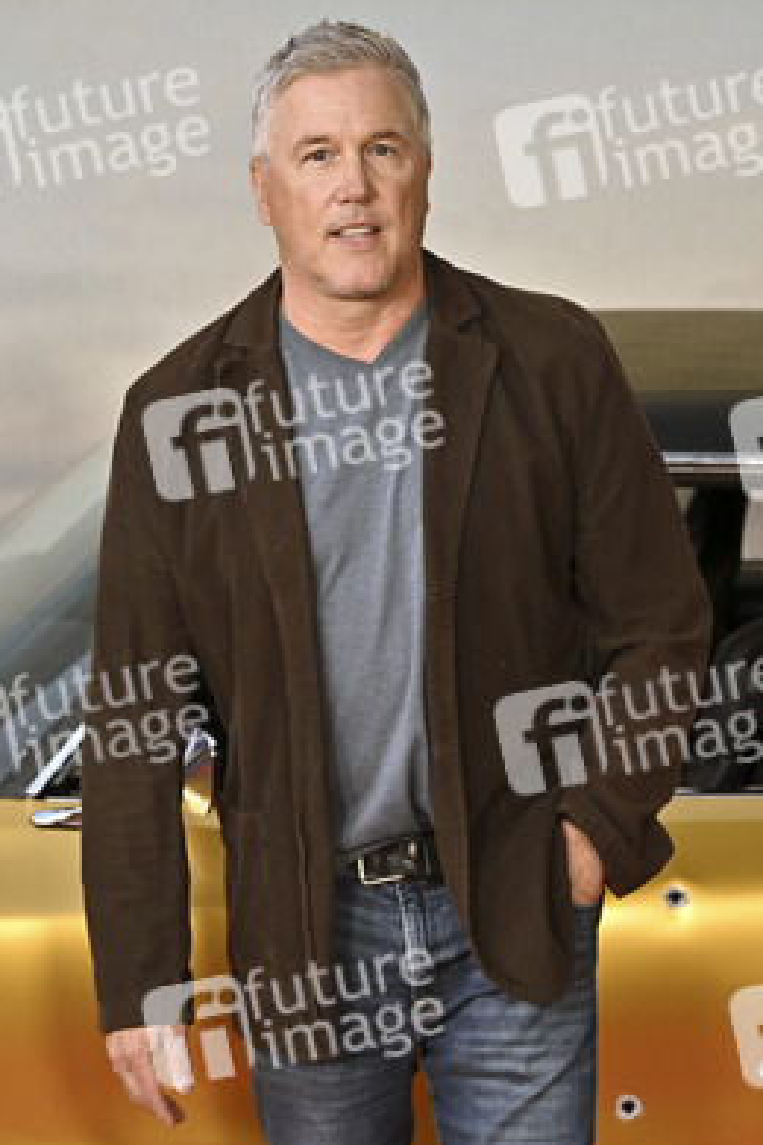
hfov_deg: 16.9
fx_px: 2575
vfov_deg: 25.1
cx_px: 380
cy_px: 578
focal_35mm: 81
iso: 3200
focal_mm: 79
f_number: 4.5
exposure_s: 1/320
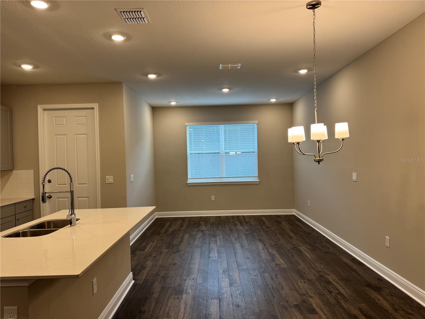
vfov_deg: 56.8
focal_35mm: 24
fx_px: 295
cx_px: 212
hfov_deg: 71.6
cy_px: 160
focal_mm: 6.76
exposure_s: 1/120
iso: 100
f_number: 1.78
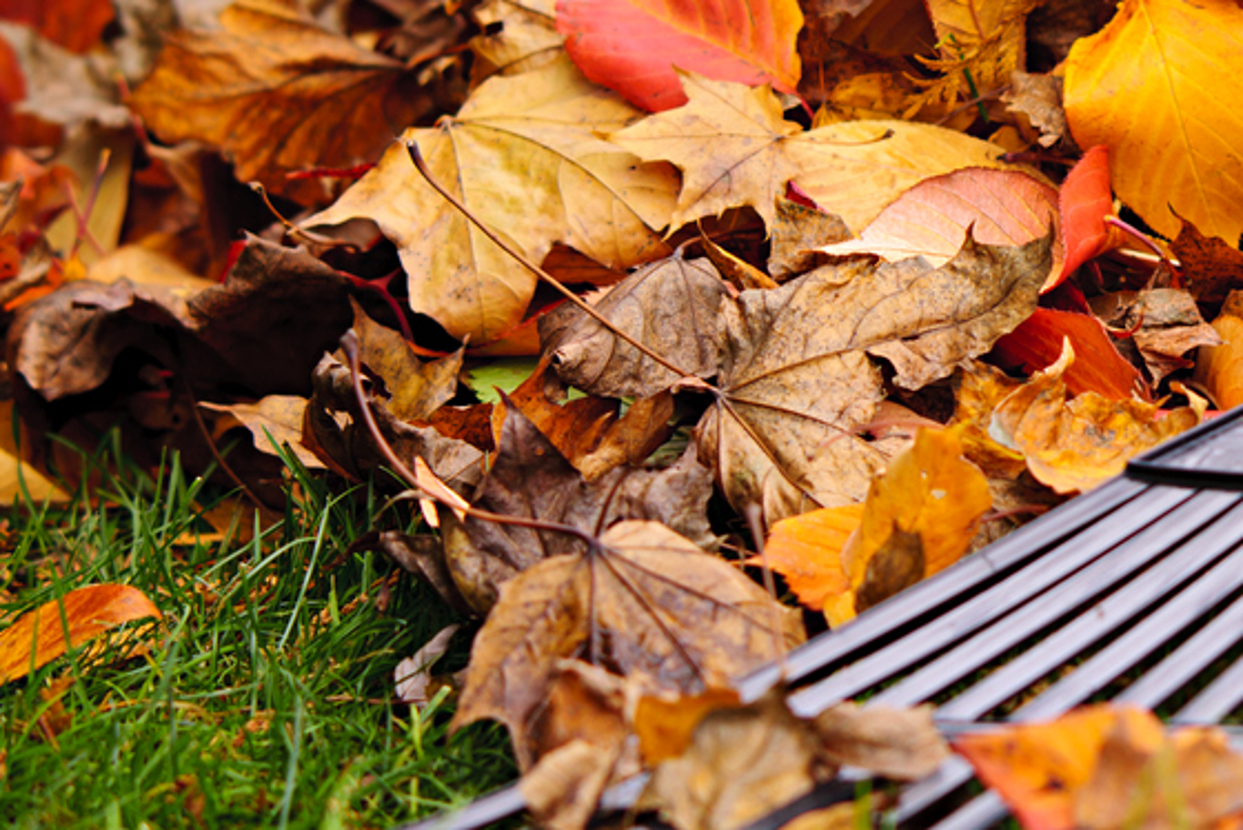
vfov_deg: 5.9
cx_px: 1378
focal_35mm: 235
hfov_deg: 8.7
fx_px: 8118
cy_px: 260
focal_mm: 105
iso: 200
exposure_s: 1/250
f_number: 4
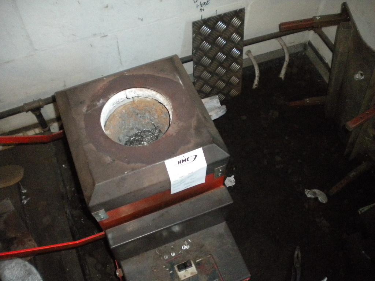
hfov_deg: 52.6
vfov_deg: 40.7
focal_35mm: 35
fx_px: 379
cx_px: 188
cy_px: 140
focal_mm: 6.3
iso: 800
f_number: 3.1
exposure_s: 1/30
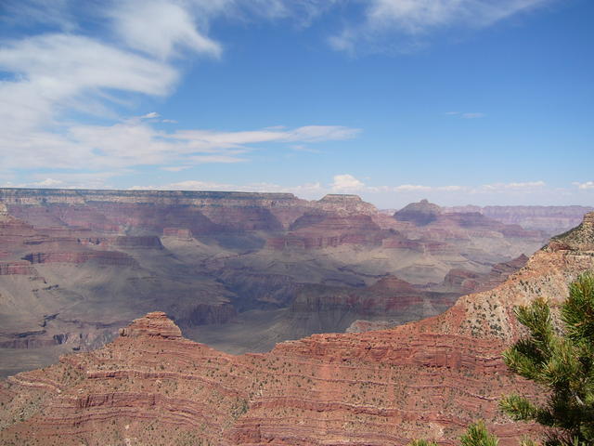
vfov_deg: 40.7
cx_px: 297
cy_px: 223
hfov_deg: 52.6
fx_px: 601
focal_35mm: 35
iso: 50
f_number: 8
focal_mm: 5.8
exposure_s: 1/200
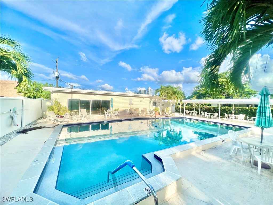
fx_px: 103
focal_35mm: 13
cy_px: 102
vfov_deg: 89.9
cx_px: 136
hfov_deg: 106.2
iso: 32
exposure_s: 1/2801
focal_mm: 1.57
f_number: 1.8
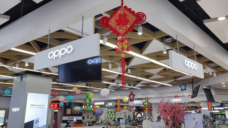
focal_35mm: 34
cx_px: 114
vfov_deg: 34.4
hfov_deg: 58.0
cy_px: 46
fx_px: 206
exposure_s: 1/100
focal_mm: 4.75
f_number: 1.75
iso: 126
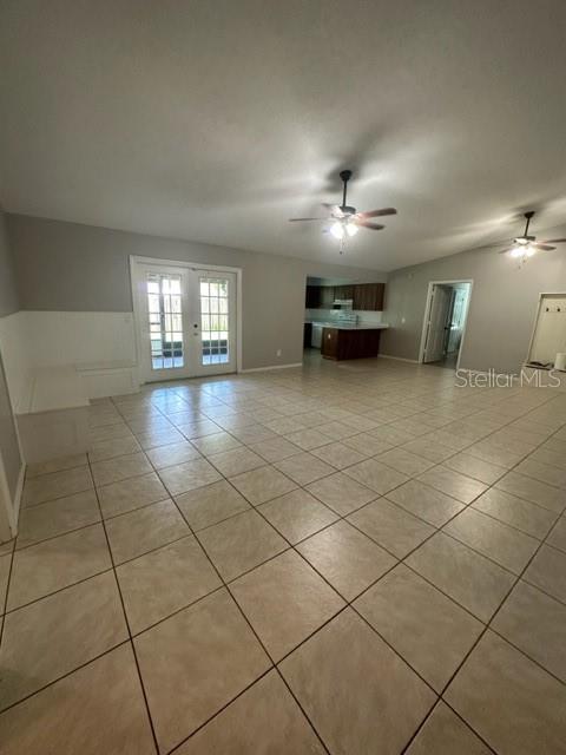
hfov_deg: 85.7
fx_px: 305
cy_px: 378
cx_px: 283
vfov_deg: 102.1
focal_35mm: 14
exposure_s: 1/60
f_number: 2.2
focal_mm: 2.22
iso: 160
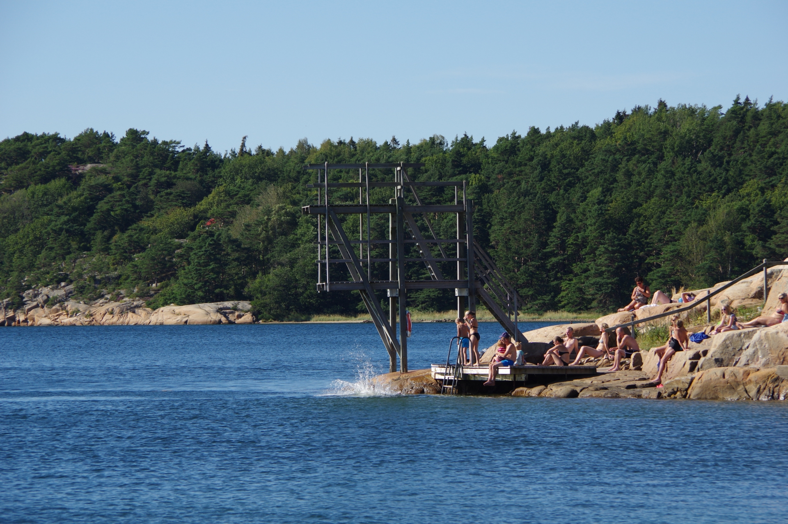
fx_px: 4418
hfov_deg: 10.2
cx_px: 394
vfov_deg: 6.8
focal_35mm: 202
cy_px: 262
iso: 200
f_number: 11
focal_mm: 135
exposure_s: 1/320
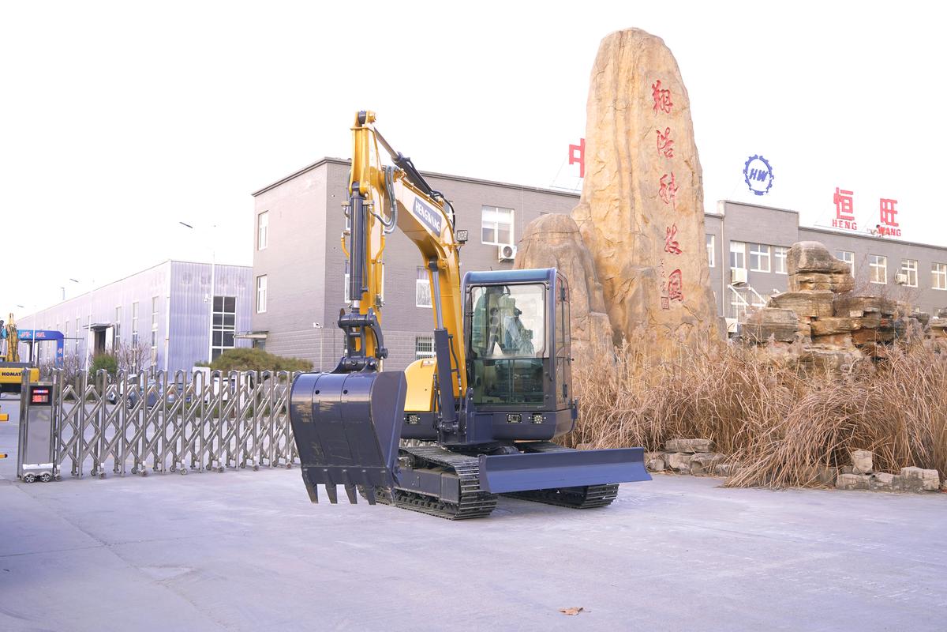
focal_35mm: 33
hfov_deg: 57.2
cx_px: 474
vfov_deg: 40.0
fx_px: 868
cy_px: 316
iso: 160
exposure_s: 1/100
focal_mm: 33
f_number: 4
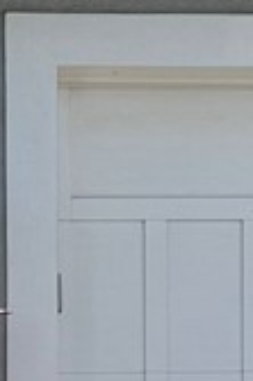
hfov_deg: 5.7
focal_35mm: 239
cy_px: 459
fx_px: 2525
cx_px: -36
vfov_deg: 8.5
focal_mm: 6.76
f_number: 1.78
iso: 80
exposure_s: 1/3096
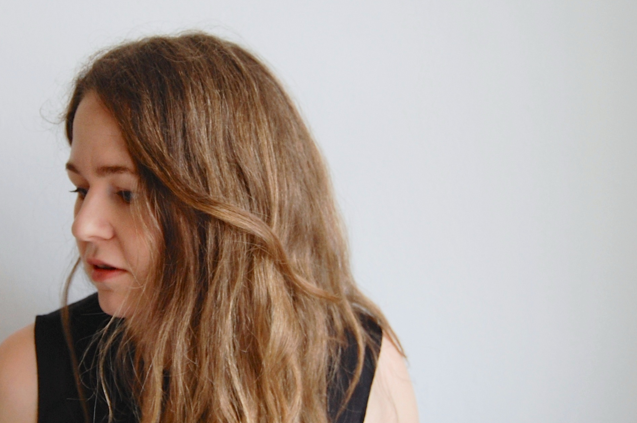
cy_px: 197
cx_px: 167
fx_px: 1008
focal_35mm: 57
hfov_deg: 34.4
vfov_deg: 23.7
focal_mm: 24
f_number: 4
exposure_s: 1/30
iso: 640
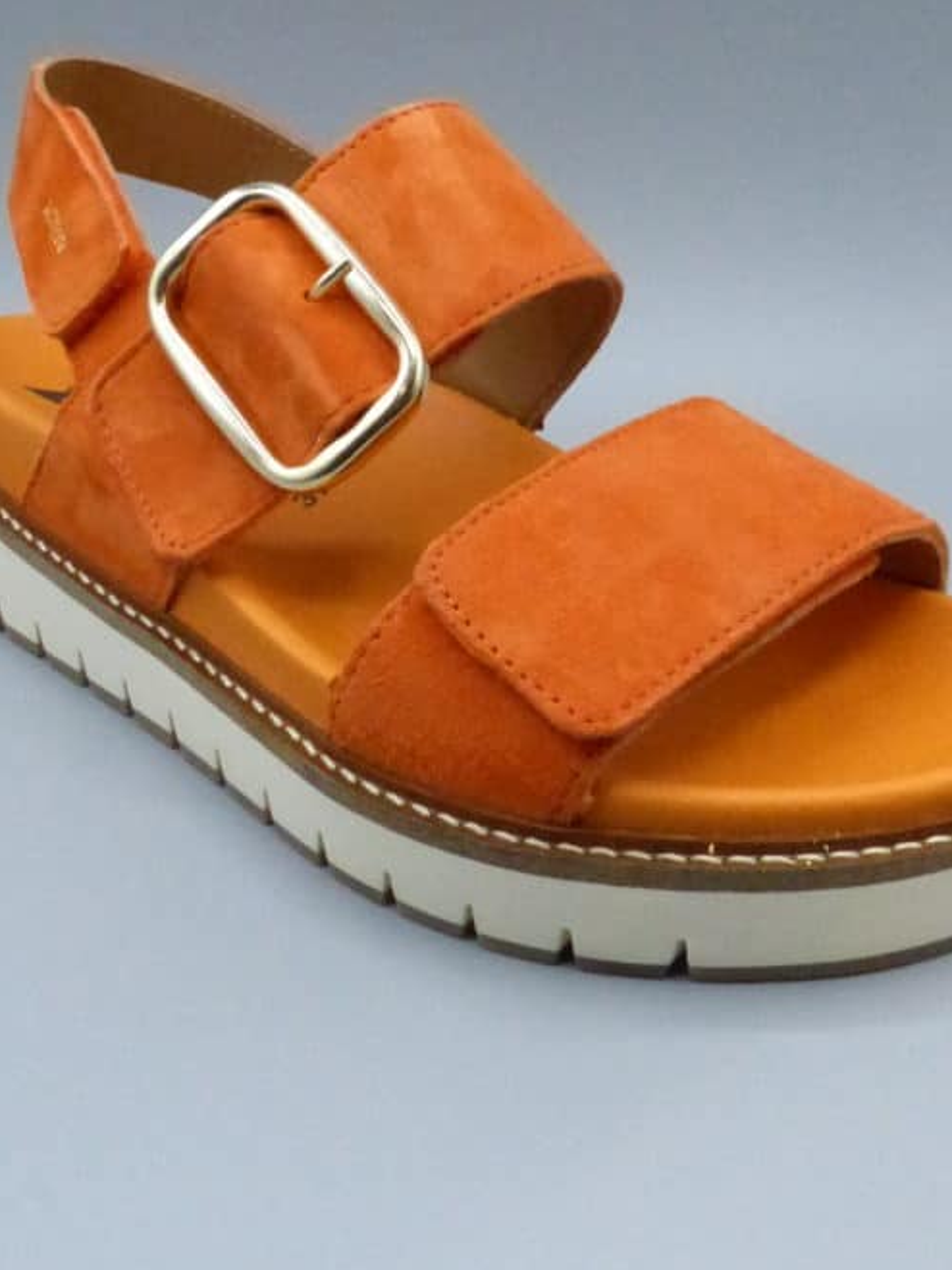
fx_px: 1504
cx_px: 530
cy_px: 480
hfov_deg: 35.1
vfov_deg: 45.4
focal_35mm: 41
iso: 1600
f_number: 5
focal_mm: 4.5
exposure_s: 1/1000
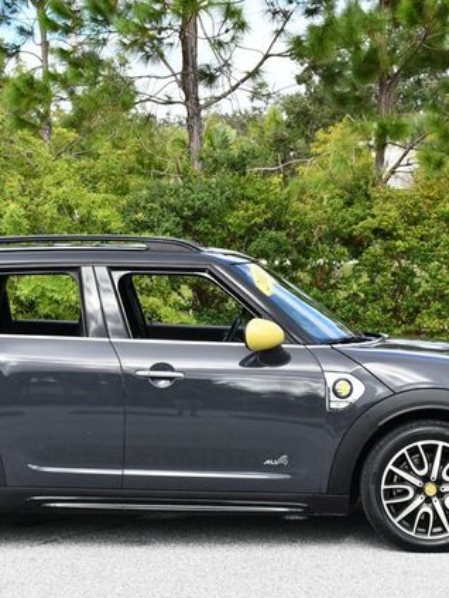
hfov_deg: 15.9
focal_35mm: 93
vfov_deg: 21.1
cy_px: 300
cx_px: 169
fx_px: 1608
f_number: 8
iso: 200
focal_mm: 32
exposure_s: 1/250
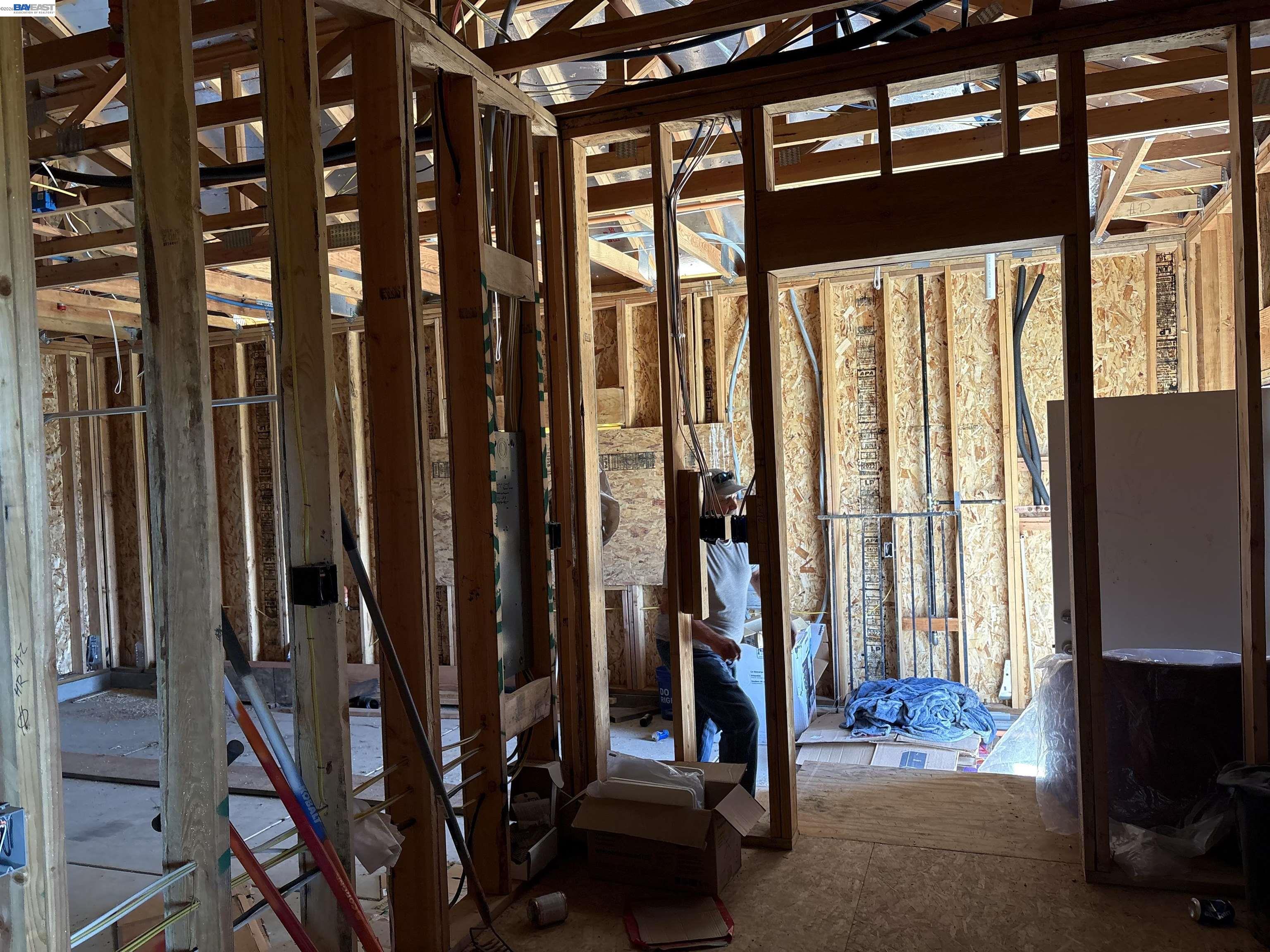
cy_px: 476
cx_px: 635
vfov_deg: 53.1
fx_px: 954
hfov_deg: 67.3
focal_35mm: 26
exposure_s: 1/76
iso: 125
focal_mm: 5.96
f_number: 1.6
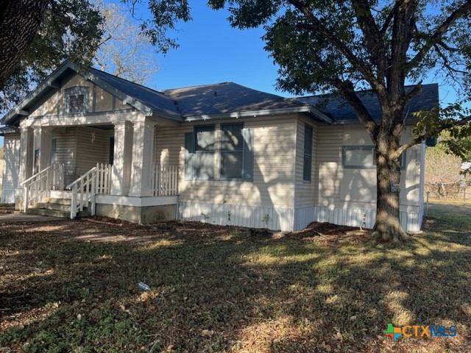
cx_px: 236
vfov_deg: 53.1
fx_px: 354
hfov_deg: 67.3
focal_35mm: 26
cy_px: 176
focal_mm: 5.1
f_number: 1.6
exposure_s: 1/913
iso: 50
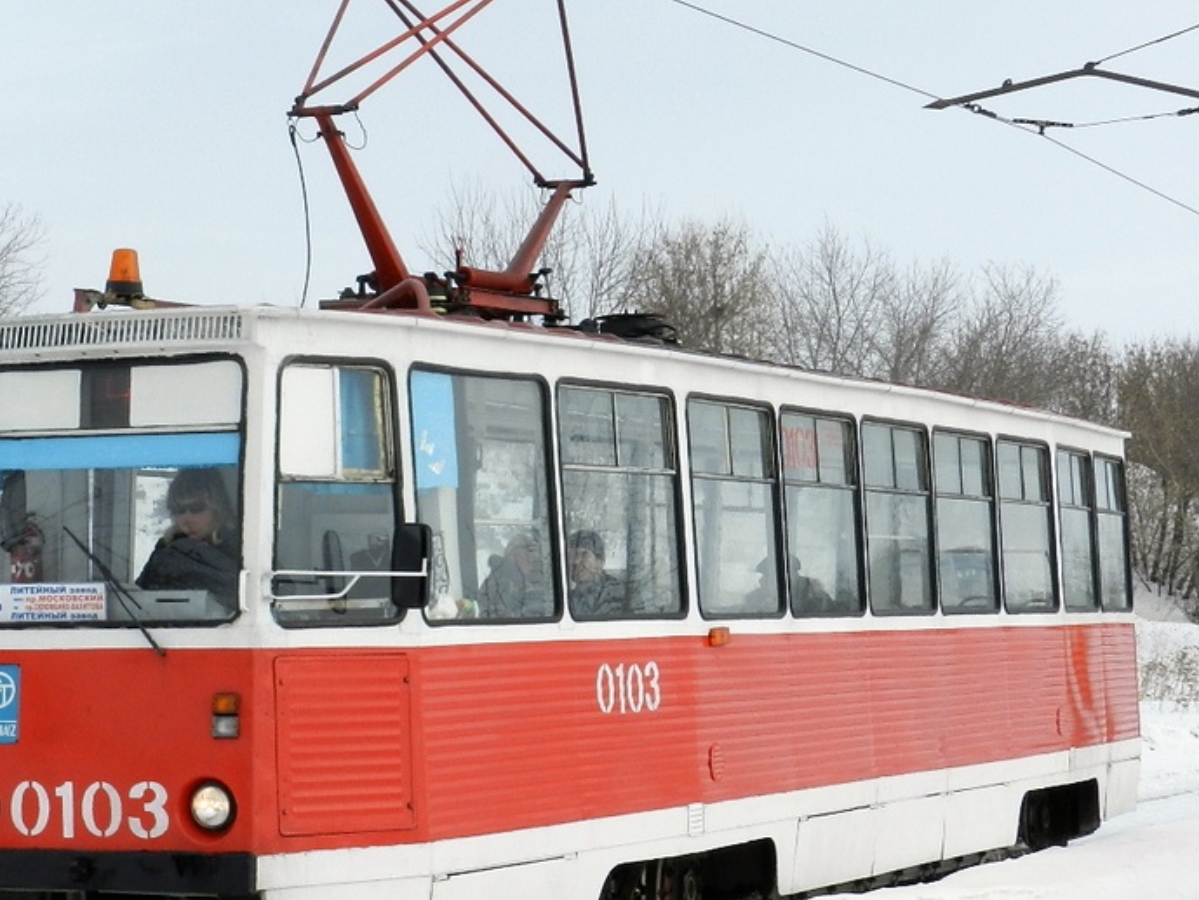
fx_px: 3915
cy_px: 484
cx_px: 313
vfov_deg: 13.1
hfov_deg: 17.3
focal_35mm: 113
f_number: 5.6
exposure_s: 1/800
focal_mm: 13.5
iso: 160
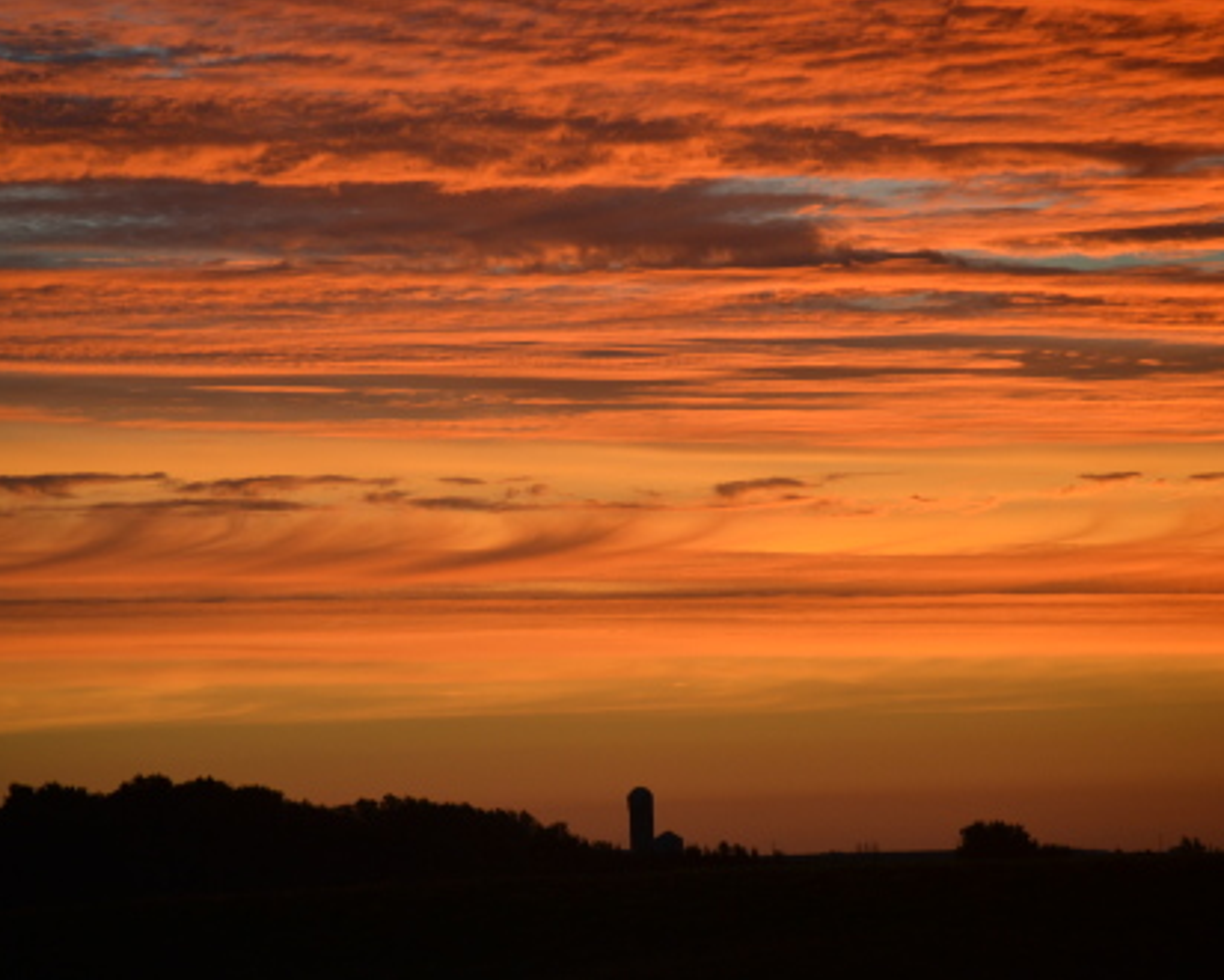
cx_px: 588
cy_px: 489
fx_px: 7430
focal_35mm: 205
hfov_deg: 9.4
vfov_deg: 7.5
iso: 400
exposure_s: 1/320
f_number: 4.8
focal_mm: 120
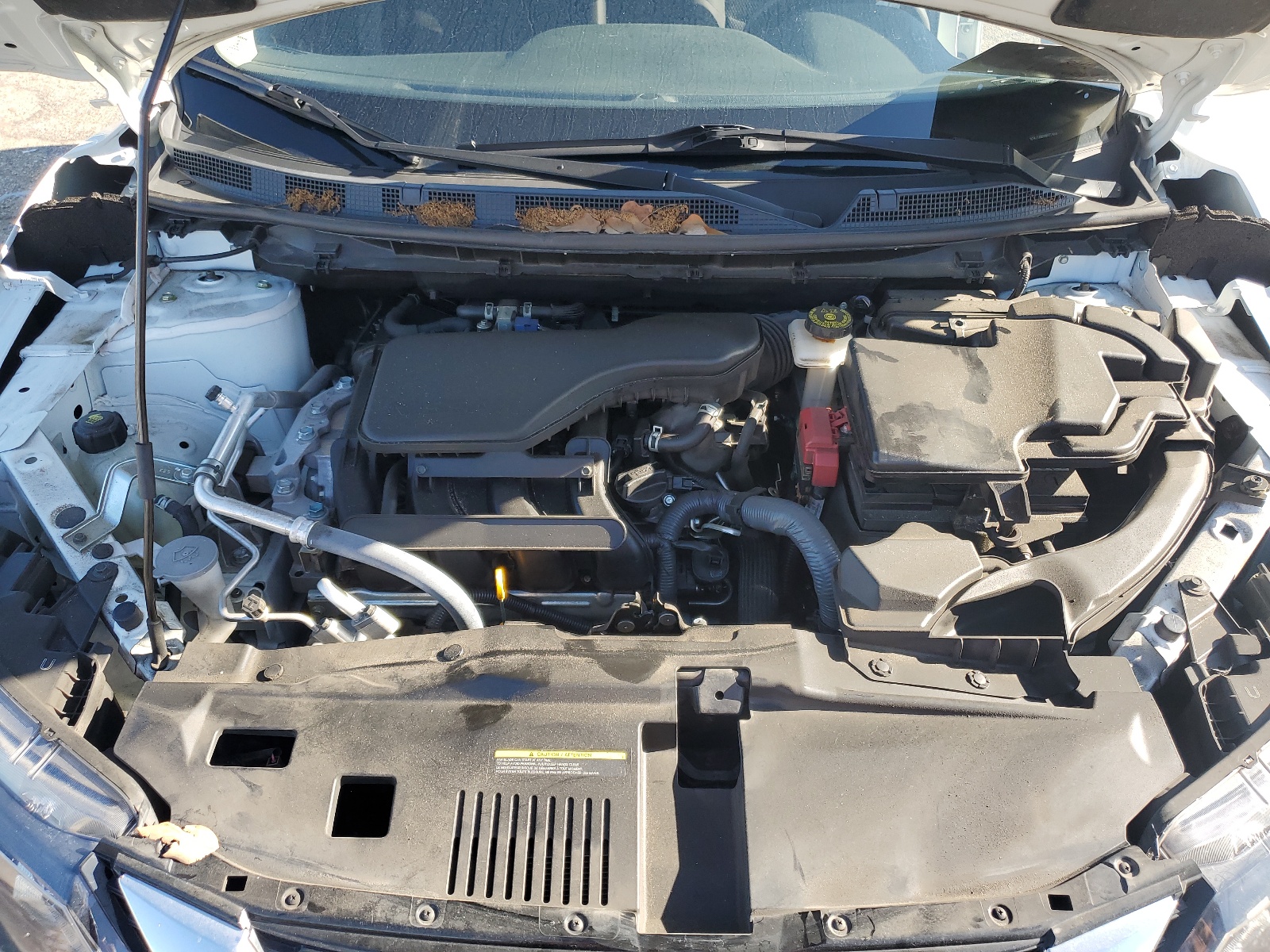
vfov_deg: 53.1
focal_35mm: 26
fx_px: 954
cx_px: 635
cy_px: 476
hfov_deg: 67.3
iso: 50
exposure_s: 1/455
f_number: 1.5
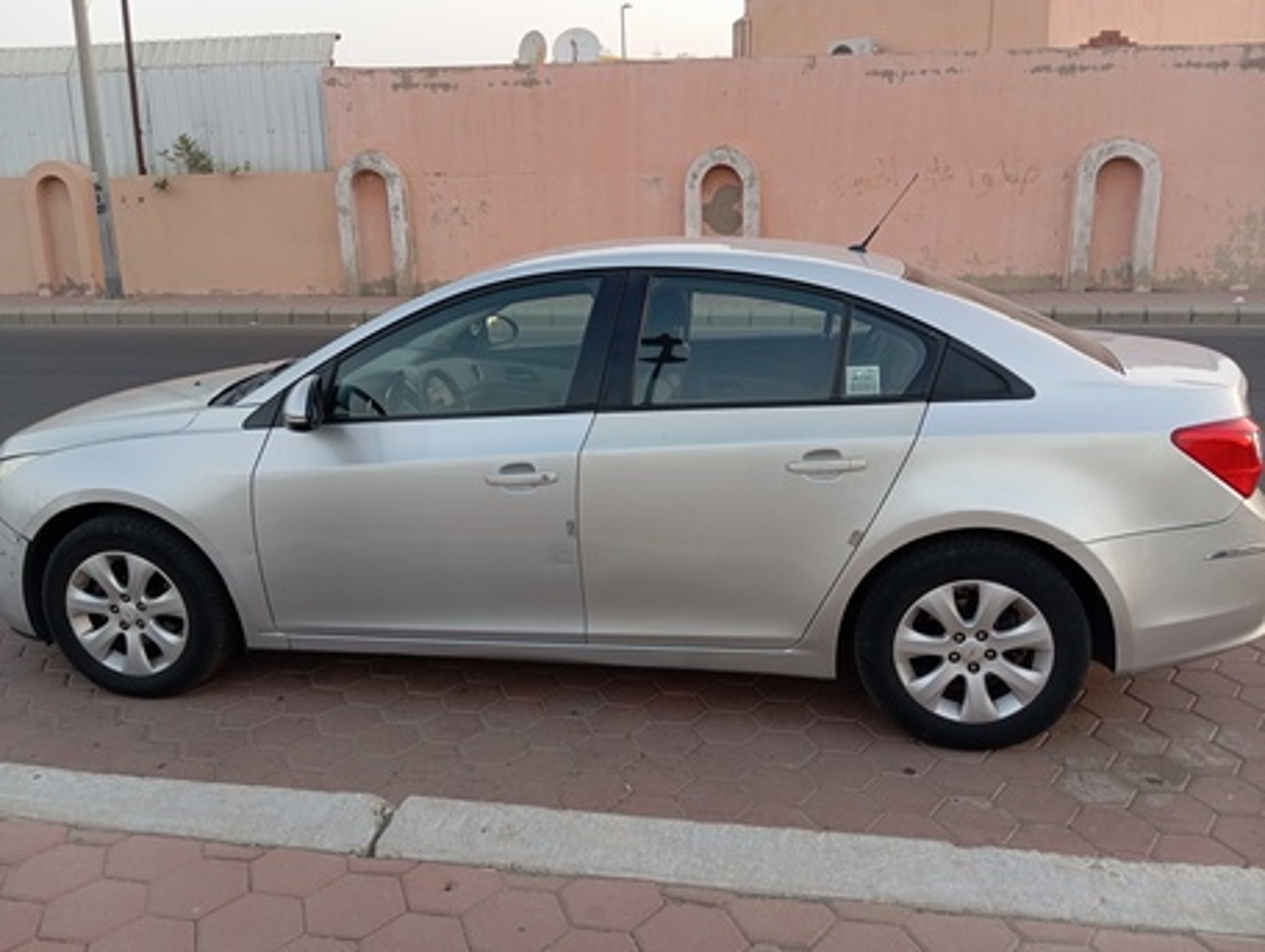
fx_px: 1024
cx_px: 632
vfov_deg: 49.8
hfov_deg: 63.4
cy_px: 476
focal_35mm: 28
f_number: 1.8
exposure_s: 1/60
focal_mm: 4.22
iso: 142
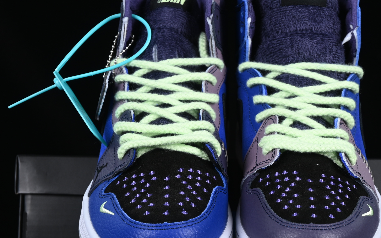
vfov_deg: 11.3
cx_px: 228
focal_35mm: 116
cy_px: 172
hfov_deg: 18.0
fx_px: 1205
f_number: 7.1
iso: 160
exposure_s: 1/60
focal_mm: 50
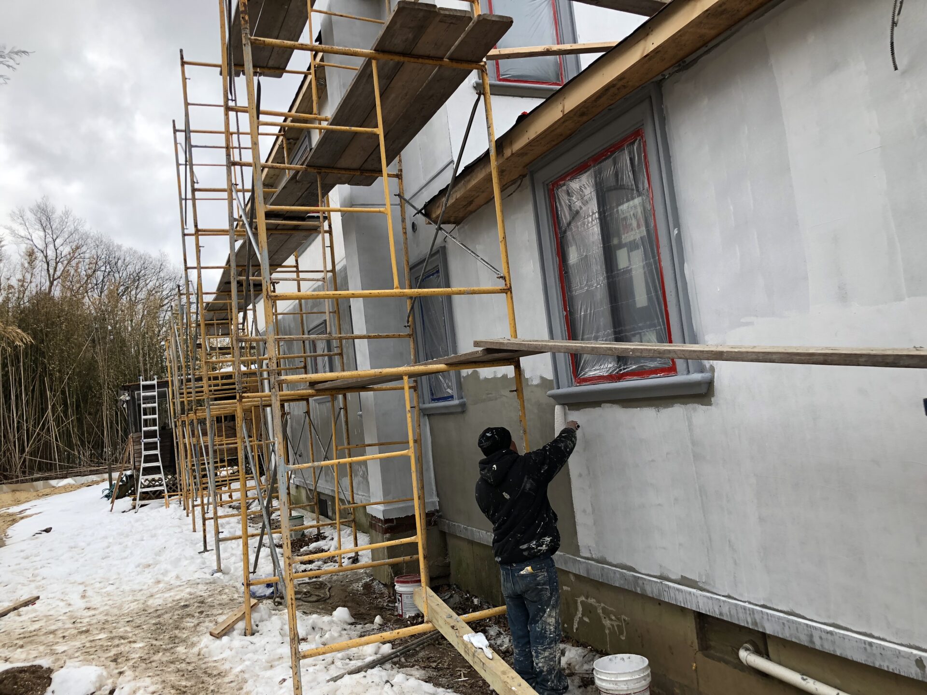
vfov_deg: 48.2
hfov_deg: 61.7
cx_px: 464
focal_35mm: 29
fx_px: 777
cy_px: 348
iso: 20
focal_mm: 3.99
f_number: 1.8
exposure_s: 1/470
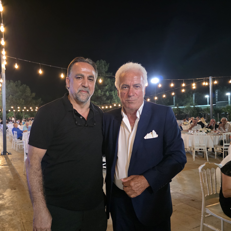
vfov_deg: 57.3
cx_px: 97
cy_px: 116
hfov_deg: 57.0
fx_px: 211
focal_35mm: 28
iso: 2500
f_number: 1.7
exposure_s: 1/100
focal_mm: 6.3
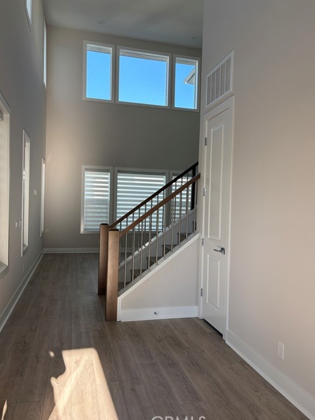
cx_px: 157
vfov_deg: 65.3
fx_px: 328
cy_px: 214
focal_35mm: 27
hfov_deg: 51.4
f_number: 1.6
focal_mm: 5.96
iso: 64
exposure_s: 1/333
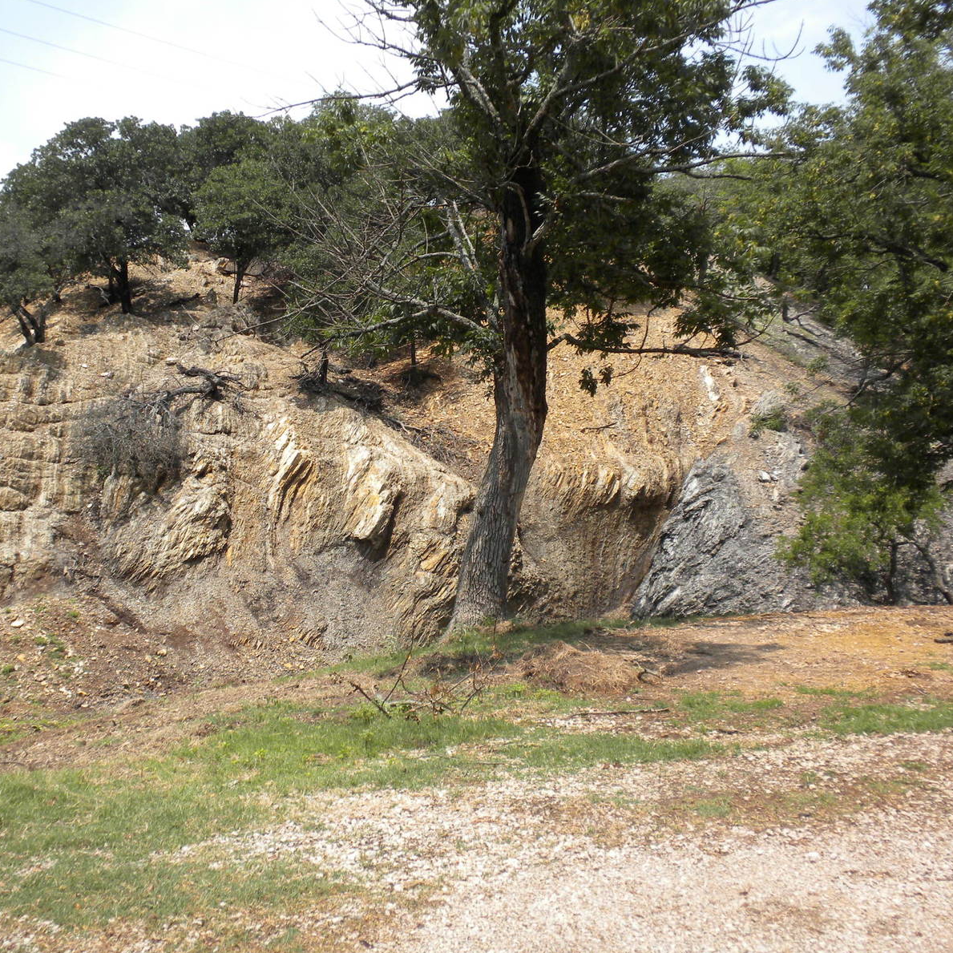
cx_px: 405
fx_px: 1370
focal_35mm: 44
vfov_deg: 38.3
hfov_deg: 38.3
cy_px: 476
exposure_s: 1/608
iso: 64
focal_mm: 6.6
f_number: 3.5
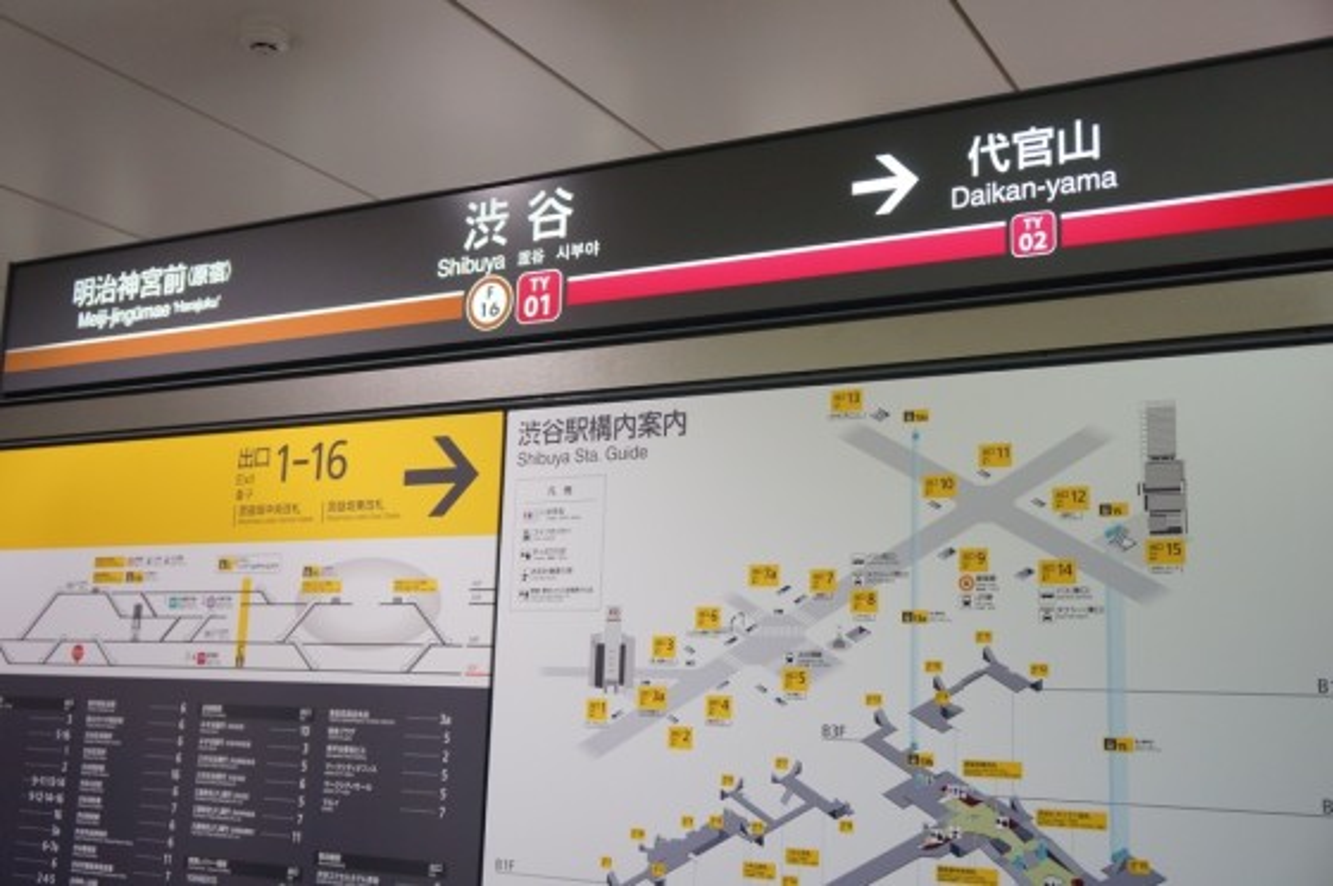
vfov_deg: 35.9
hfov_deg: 51.9
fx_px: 1368
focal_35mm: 37
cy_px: 443
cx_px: 666
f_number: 4
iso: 500
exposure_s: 1/60
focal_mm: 25
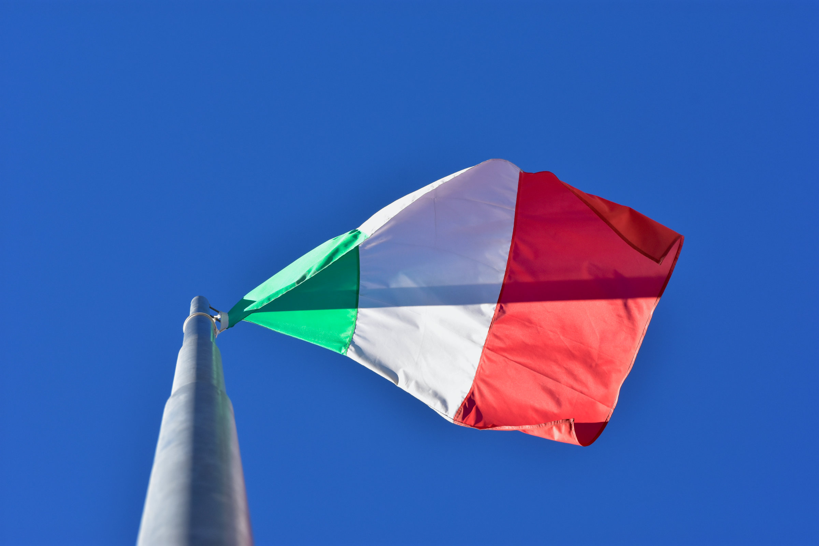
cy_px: 273
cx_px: 410
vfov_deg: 18.2
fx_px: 1706
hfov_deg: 27.0
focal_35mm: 75
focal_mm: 50
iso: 450
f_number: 8
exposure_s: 1/800
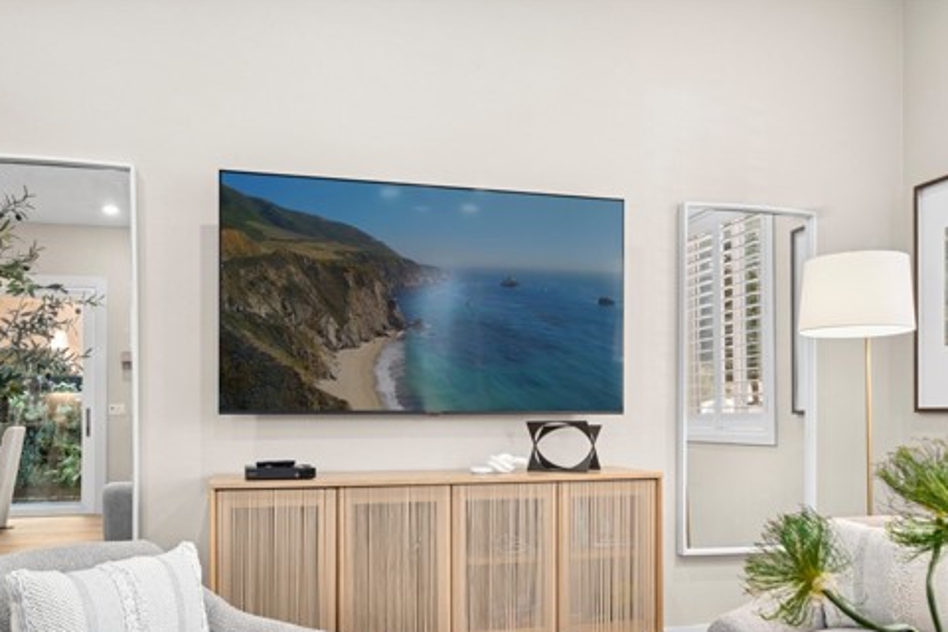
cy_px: 418
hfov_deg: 58.7
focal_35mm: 32
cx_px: 484
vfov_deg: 40.6
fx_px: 843
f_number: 8
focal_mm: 24
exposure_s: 1/10
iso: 400
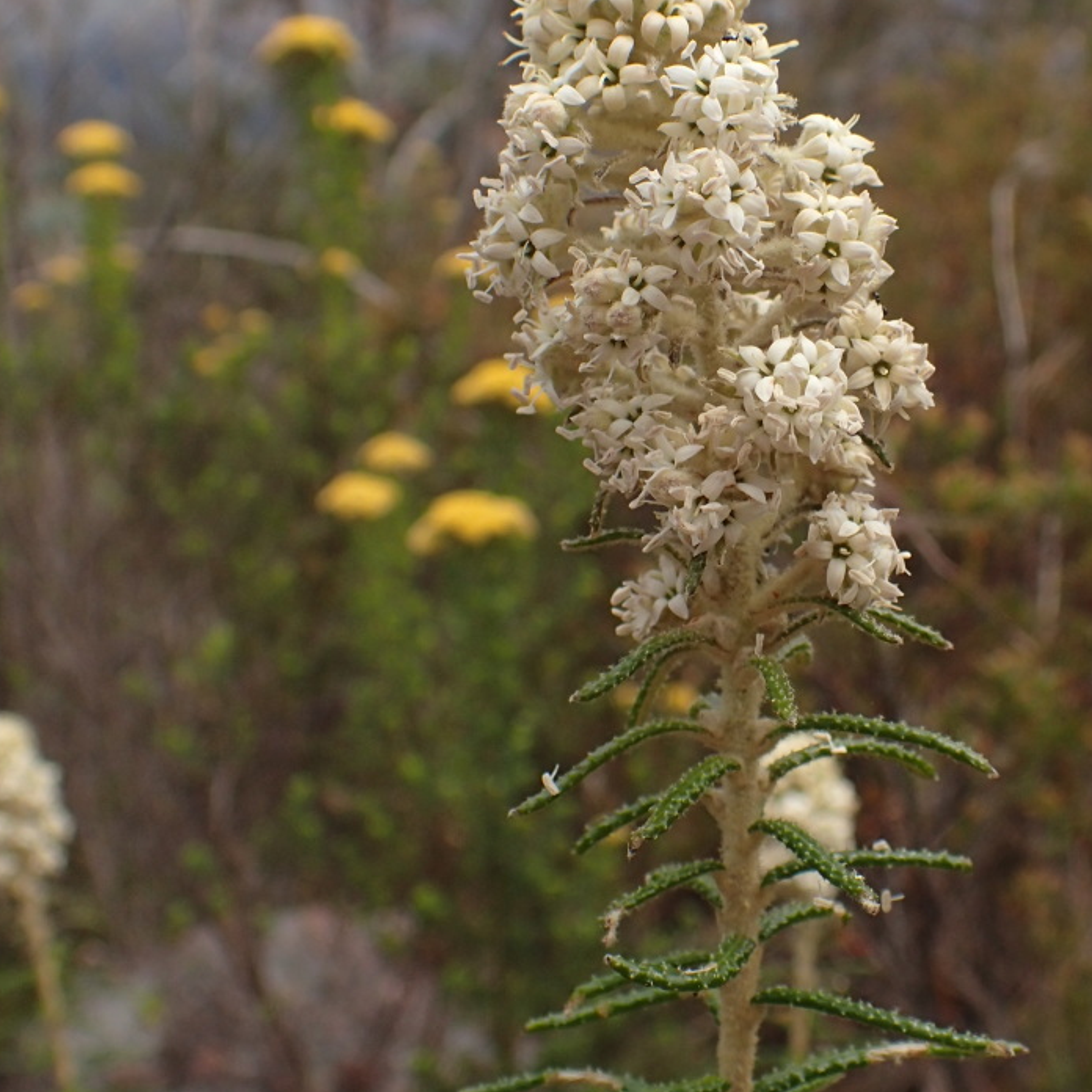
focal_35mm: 52
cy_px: 365
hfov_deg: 32.4
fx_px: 1856
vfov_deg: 32.5
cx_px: 755
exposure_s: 1/640
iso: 100
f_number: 3.2
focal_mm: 5.5
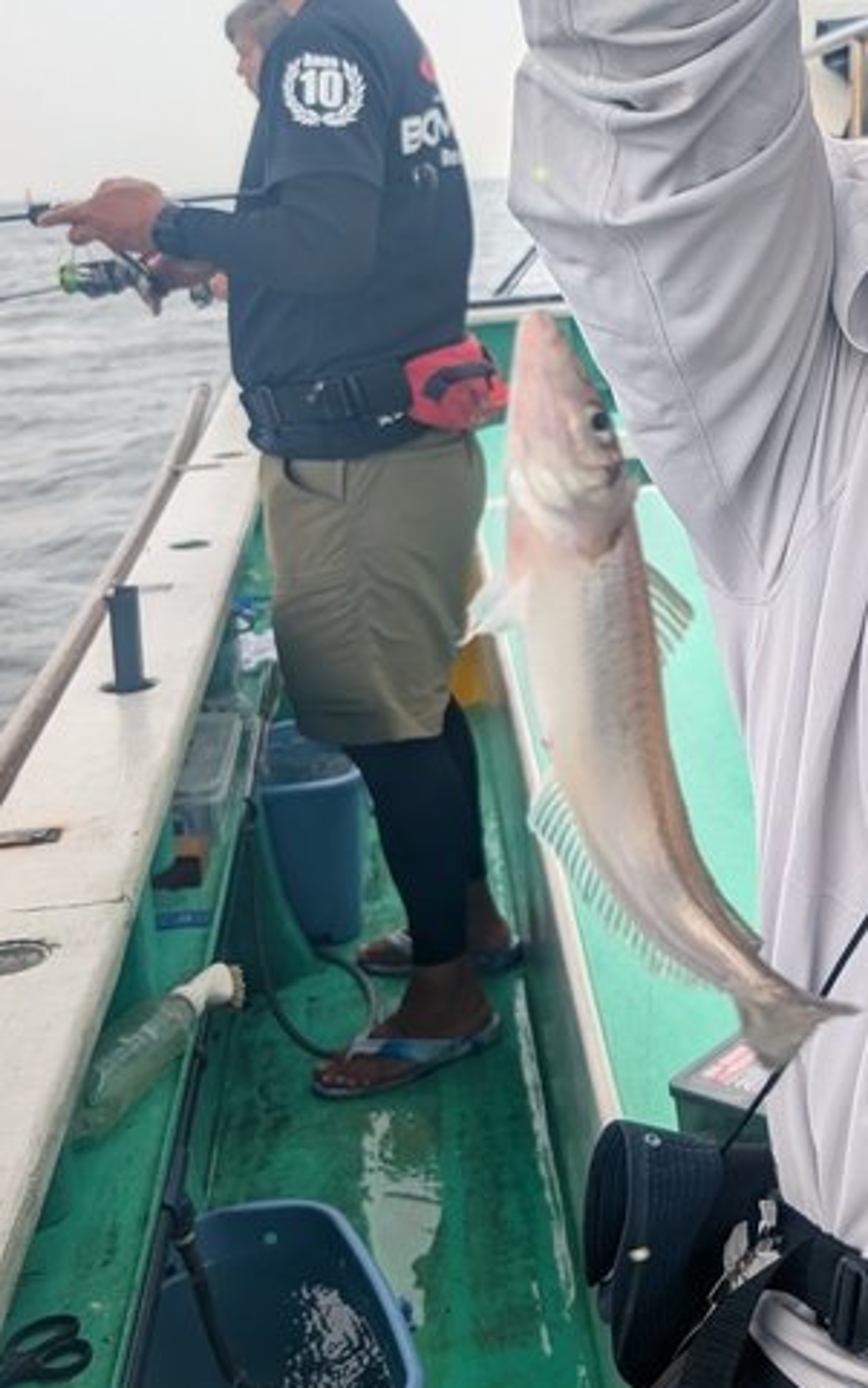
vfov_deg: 44.2
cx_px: 854
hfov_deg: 27.1
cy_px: 577
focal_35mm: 45
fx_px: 1702
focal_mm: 6.9
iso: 23
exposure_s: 1/408
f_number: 1.68
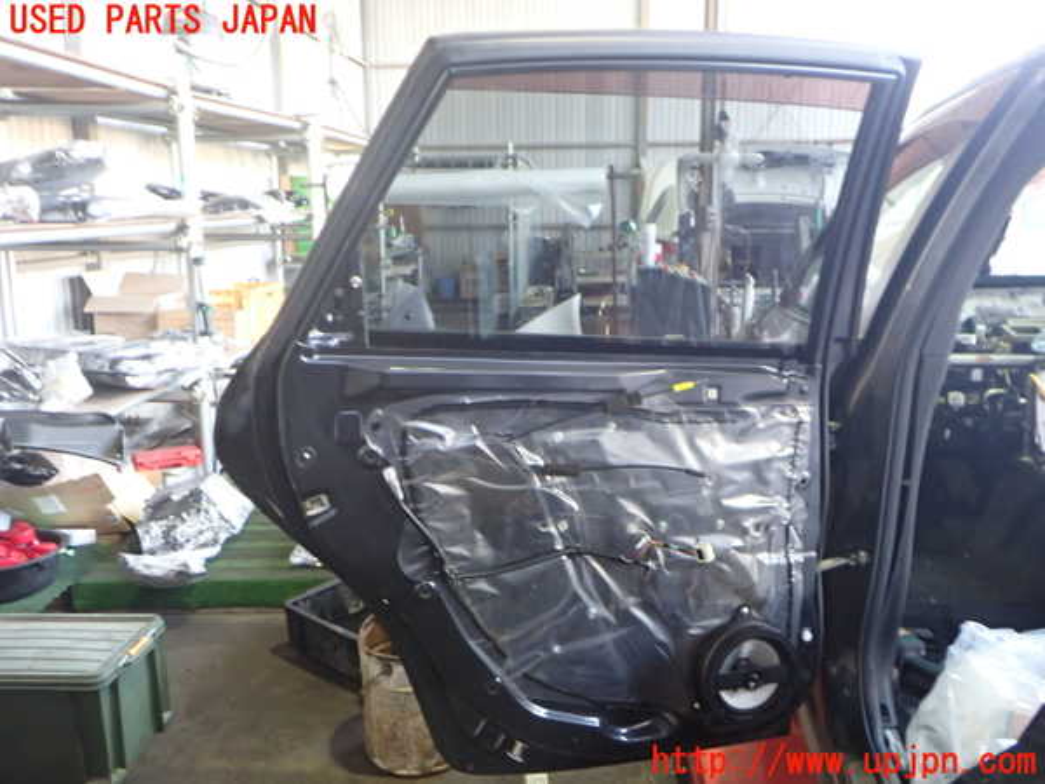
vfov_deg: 46.8
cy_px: 392
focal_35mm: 30
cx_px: 522
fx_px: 906
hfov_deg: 60.0
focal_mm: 5.4
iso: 400
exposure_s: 1/30
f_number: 2.3
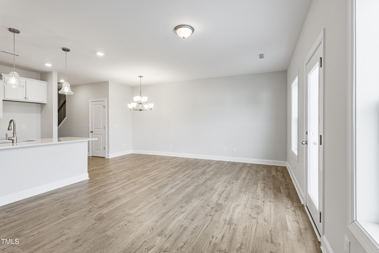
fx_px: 168
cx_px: 190
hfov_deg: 96.7
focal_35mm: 16
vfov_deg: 73.7
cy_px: 126
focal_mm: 16
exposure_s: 1/20
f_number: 9
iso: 640
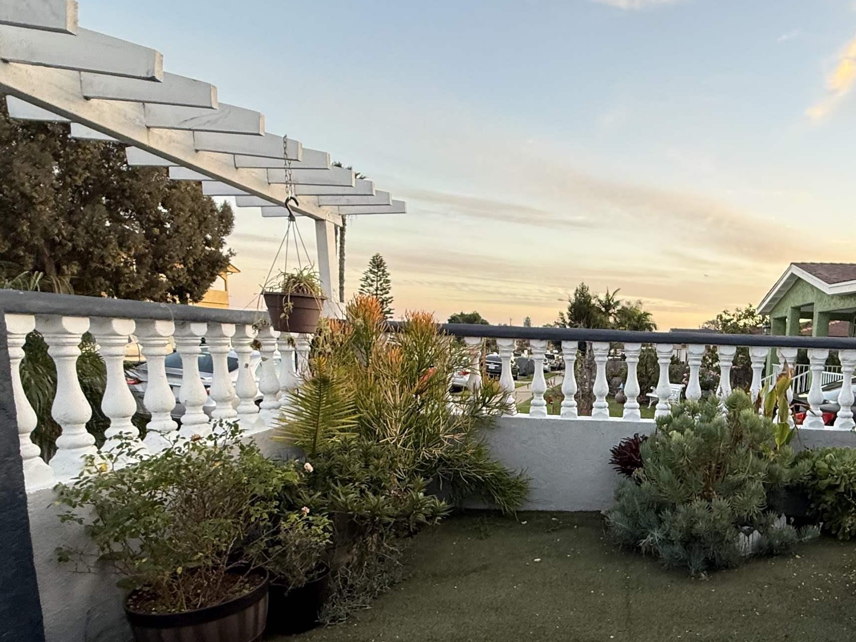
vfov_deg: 53.7
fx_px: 618
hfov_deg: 65.8
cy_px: 434
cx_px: 626
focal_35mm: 25
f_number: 2.2
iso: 160
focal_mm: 2.22
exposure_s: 1/99
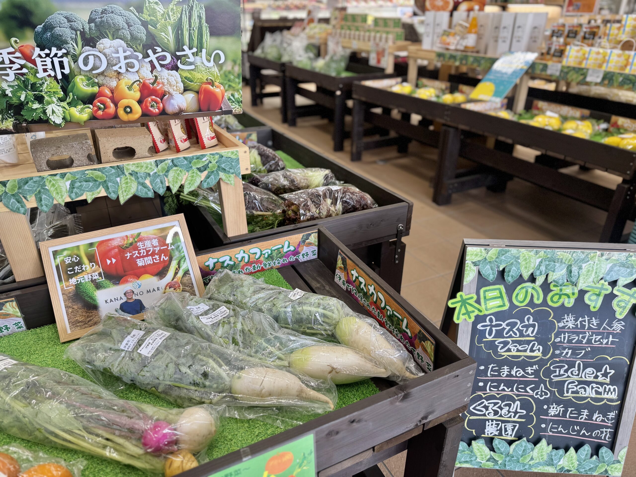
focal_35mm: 24
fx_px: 441
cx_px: 318
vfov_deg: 56.8
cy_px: 238
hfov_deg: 71.6
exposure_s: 1/100
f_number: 1.78
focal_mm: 6.76
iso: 80
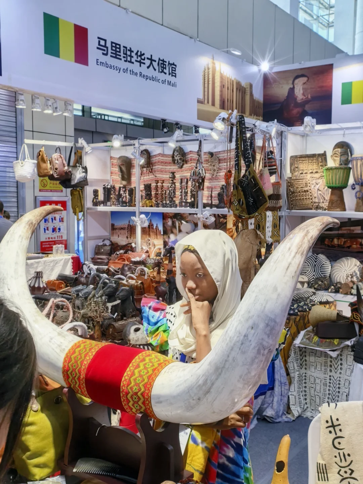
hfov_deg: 39.7
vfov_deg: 51.4
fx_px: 503
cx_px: 182
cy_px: 242
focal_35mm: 36
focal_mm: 8.5
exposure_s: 1/100
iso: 100
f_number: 4
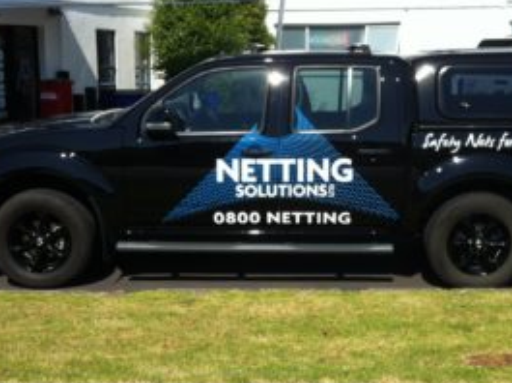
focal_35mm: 58
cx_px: 310
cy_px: 188
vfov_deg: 25.2
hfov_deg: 33.2
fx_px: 857
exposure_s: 1/1583
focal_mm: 3.85
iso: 80
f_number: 2.8
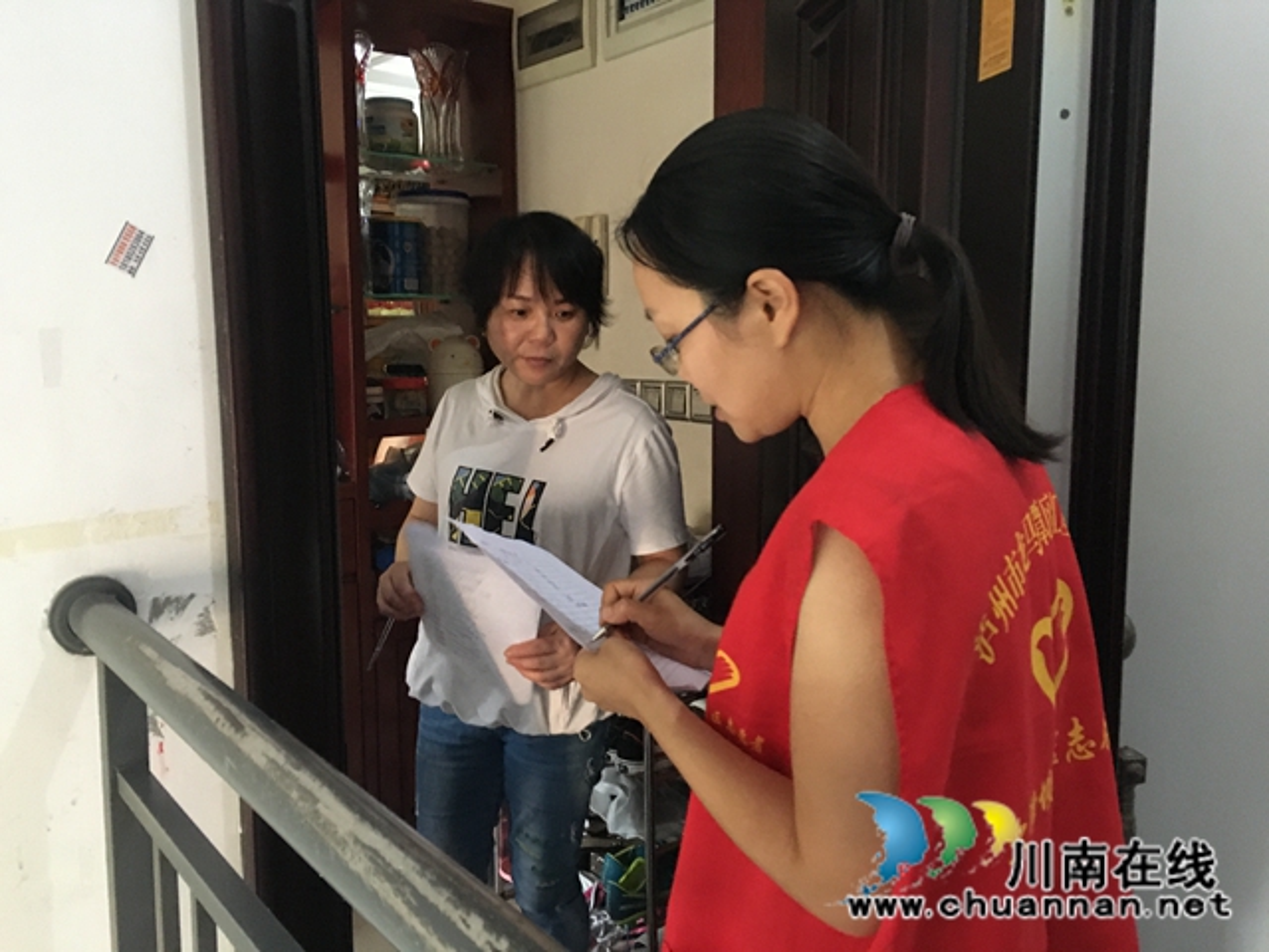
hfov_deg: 61.7
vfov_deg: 48.2
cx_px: 634
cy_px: 476
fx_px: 1063
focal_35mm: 29
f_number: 2.2
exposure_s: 1/17
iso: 320
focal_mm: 4.15
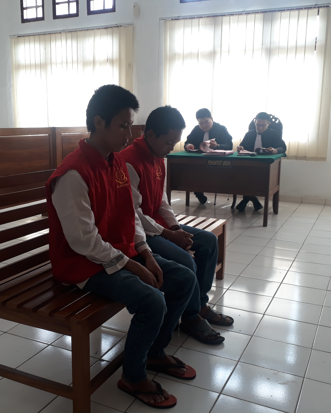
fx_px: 441
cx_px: 133
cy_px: 205
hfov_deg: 41.0
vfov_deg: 50.3
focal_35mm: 36
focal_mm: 3.6
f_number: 1.9
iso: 40
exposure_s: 1/50
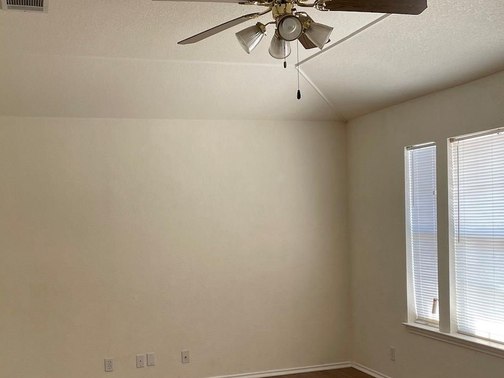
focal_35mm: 45
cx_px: 234
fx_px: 655
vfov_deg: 31.9
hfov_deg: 42.1
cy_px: 253
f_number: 1.6
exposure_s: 1/121
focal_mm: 4.2
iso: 125
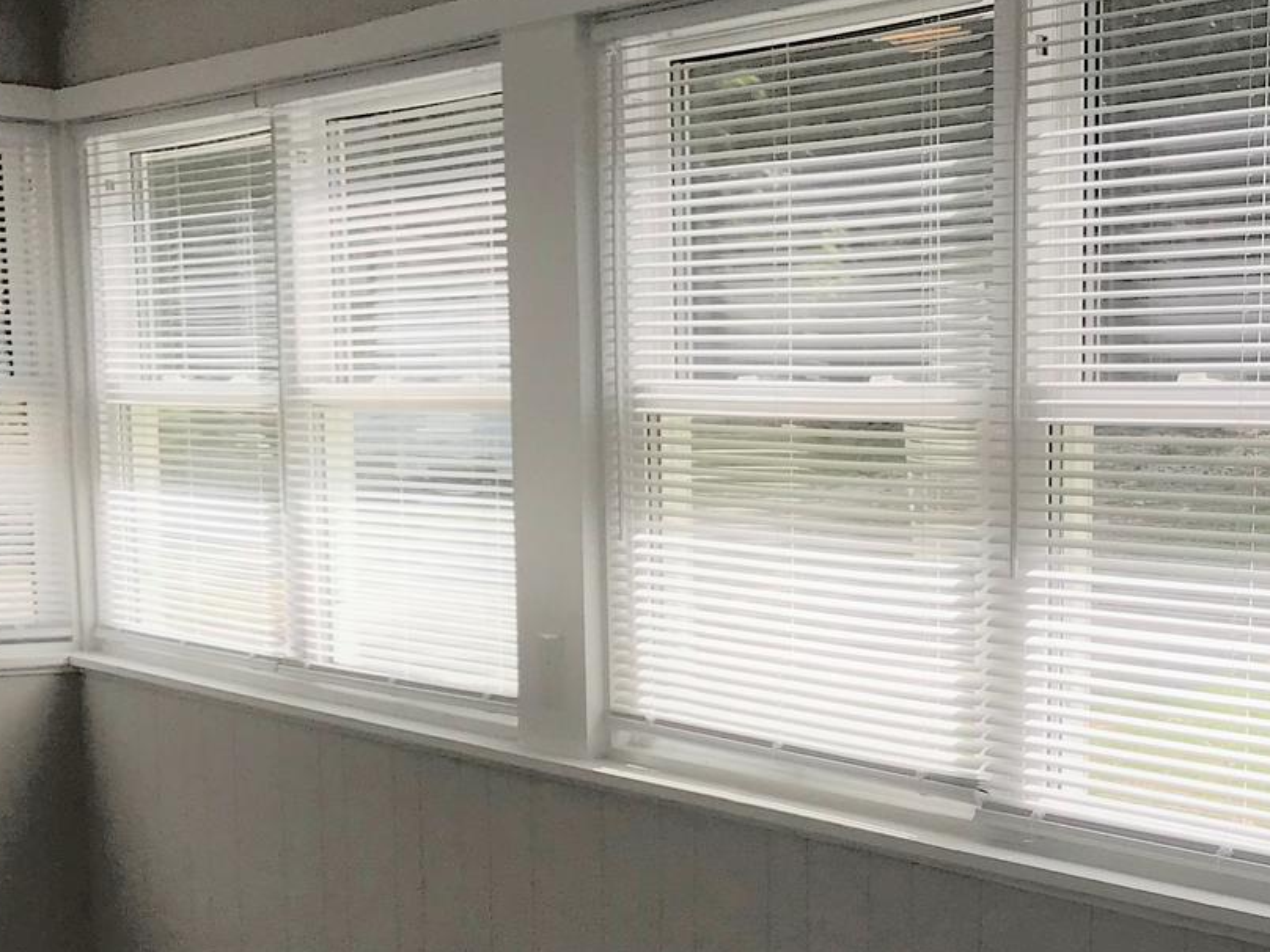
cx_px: 1133
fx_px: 2605
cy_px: 919
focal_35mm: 71
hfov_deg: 26.5
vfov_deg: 20.2
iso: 20
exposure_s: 1/977
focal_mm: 3.99
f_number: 1.8
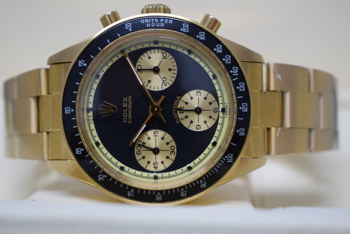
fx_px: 803
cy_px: 117
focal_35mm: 82
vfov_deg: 16.6
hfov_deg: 24.6
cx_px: 175
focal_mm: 55
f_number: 5.6
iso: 1000
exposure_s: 1/60
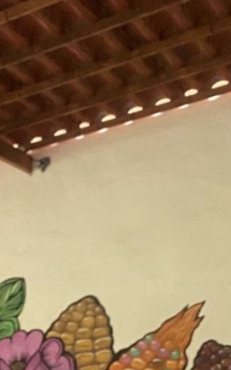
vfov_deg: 21.7
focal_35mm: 83
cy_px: 519
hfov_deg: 14.7
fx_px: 836
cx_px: -110
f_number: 1.8
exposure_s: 1/54
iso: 500
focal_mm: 4.25
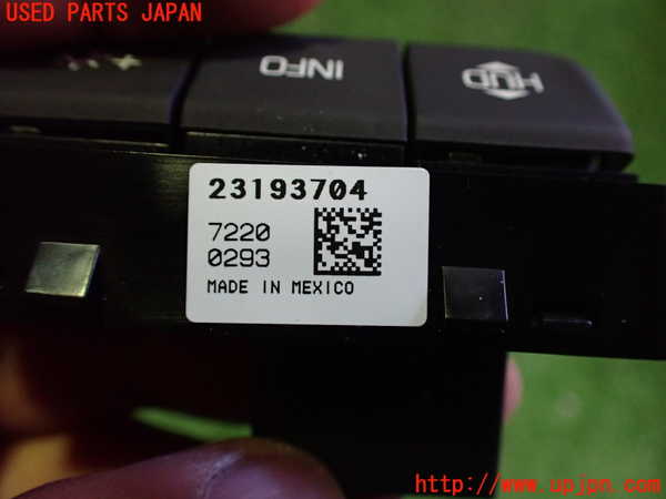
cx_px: 333
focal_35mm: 30
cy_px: 250
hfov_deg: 60.0
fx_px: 577
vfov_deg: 46.8
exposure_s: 1/100
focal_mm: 5.4
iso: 800
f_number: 2.3
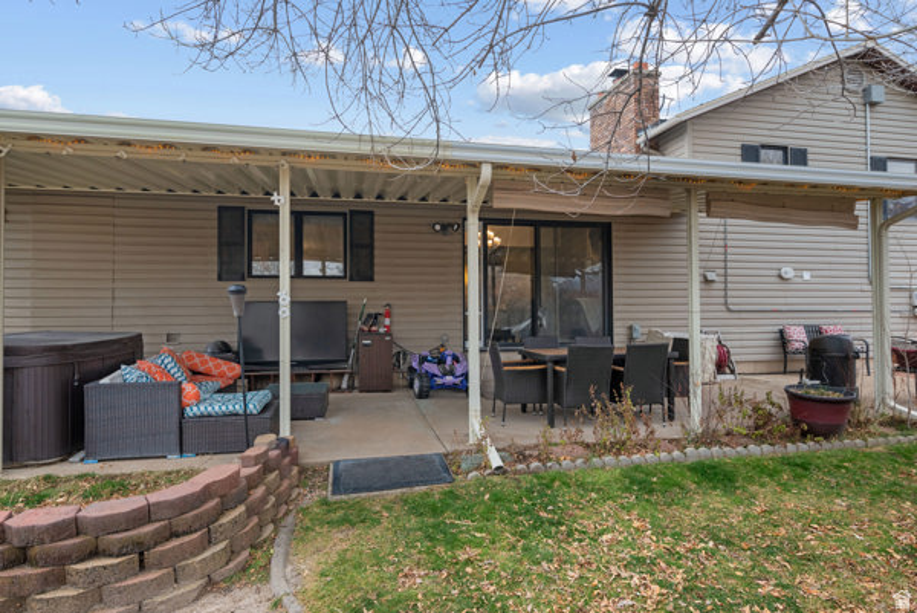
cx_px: 458
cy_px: 306
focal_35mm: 20
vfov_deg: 62.0
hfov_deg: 83.9
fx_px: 510
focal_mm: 20
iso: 800
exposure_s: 1/25
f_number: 8
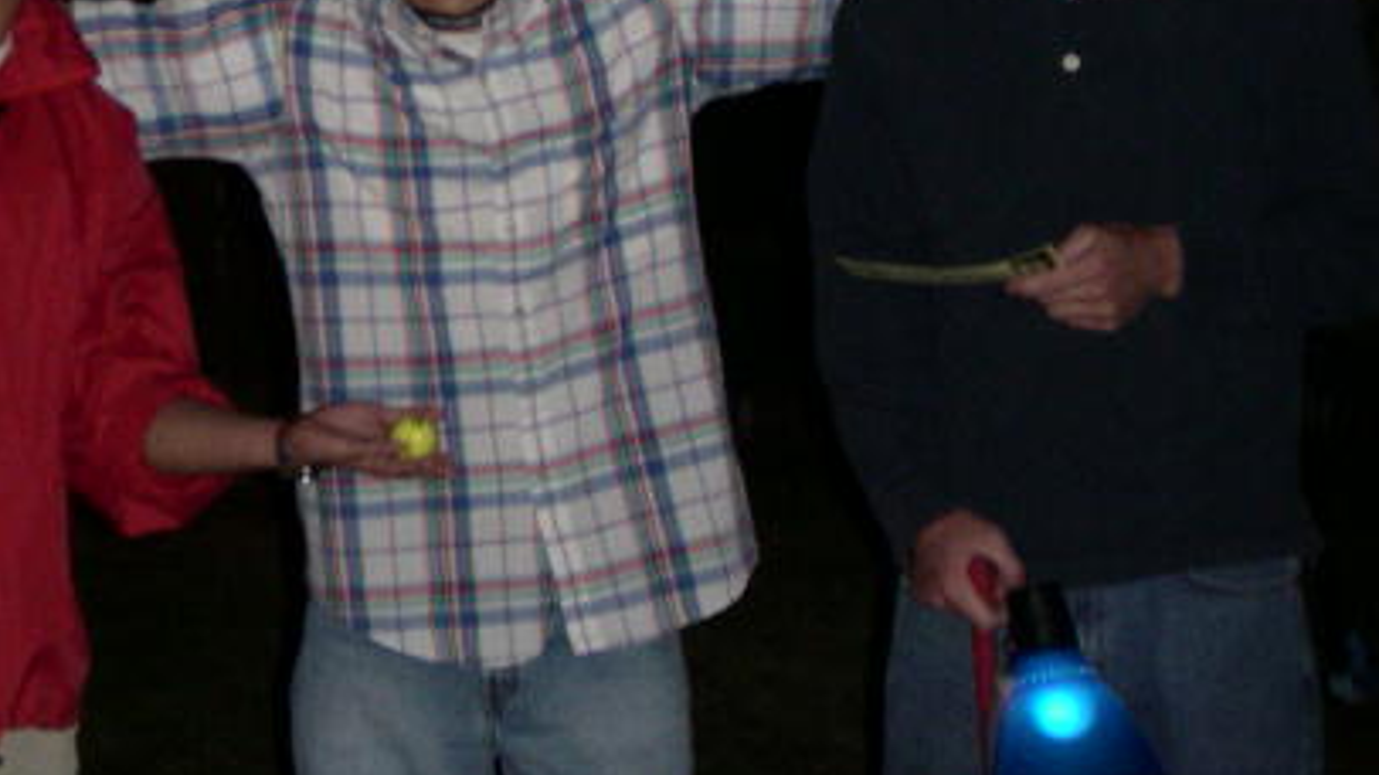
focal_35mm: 98
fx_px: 3582
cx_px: 319
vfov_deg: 12.3
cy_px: 139
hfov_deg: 21.6
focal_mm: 8.8
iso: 160
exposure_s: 1/60
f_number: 3
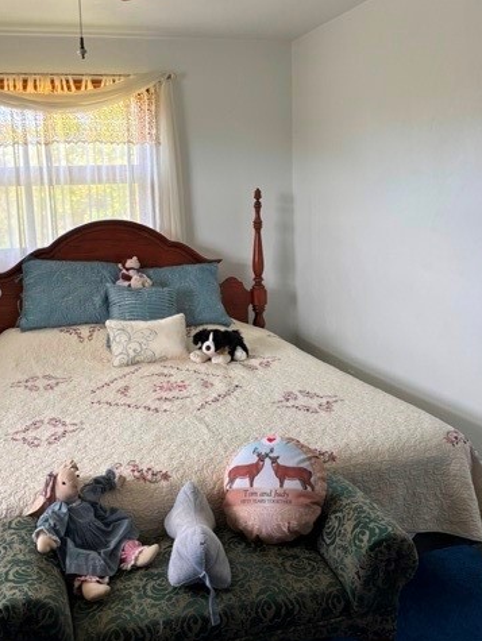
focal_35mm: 35
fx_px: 649
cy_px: 270
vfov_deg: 52.4
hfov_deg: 40.6
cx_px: 192
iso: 125
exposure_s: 1/121
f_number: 1.6
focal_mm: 5.96
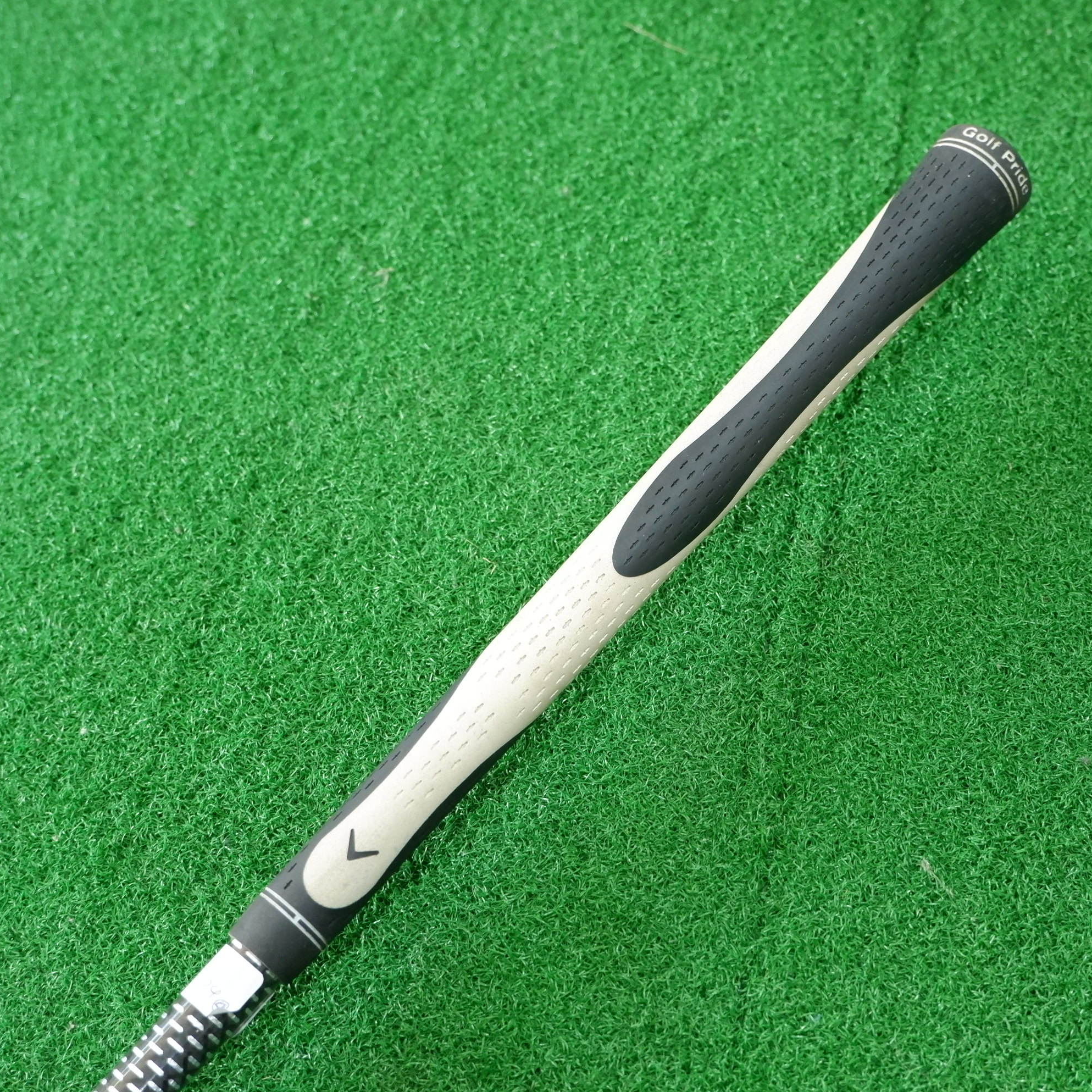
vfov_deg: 31.6
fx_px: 1927
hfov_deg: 31.6
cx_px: 603
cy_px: 545
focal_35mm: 54
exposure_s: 1/34
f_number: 4.5
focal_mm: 28
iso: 3200
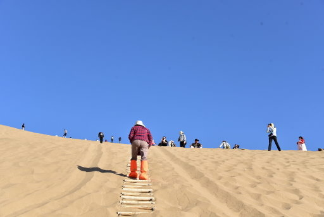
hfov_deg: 41.1
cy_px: 108
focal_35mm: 48
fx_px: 432
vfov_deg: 28.1
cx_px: 162
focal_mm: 48
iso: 100
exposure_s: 1/200
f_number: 7.1
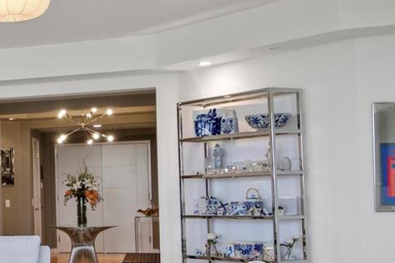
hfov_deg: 22.9
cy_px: 184
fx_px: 758
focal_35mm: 69
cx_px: -219
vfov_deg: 19.6
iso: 100
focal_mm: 16.5
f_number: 9
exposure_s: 1/5
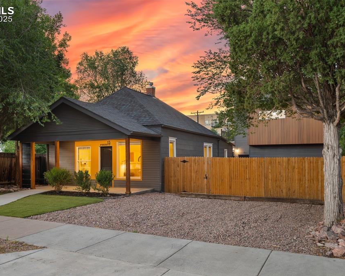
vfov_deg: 43.3
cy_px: 138
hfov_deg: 52.5
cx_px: 141
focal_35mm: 34
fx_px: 347
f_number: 7.1
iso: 200
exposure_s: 1/1.67
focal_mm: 30
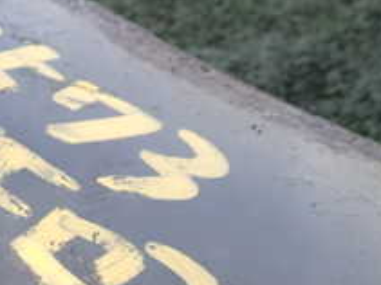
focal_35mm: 71
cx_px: -67
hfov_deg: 24.9
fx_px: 781
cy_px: 334
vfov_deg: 19.6
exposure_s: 1/250
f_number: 2.8
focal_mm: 4.5
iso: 100
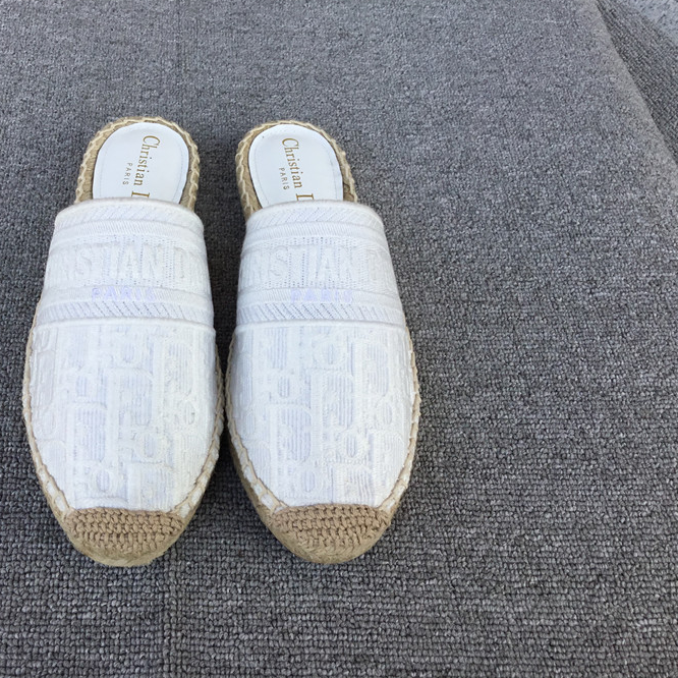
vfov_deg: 44.9
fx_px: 820
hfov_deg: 44.3
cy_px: 336
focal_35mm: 37
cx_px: 224
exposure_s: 1/220
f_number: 2.4
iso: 25
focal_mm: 3.3
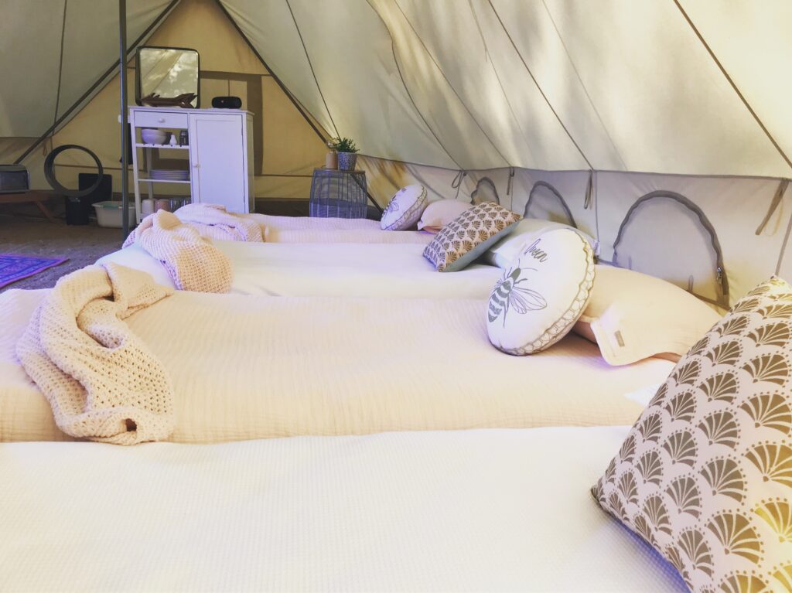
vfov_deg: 49.7
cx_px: 396
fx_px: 640
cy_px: 296
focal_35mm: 28
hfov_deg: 63.5
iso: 32
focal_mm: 3.99
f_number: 1.8
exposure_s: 1/100
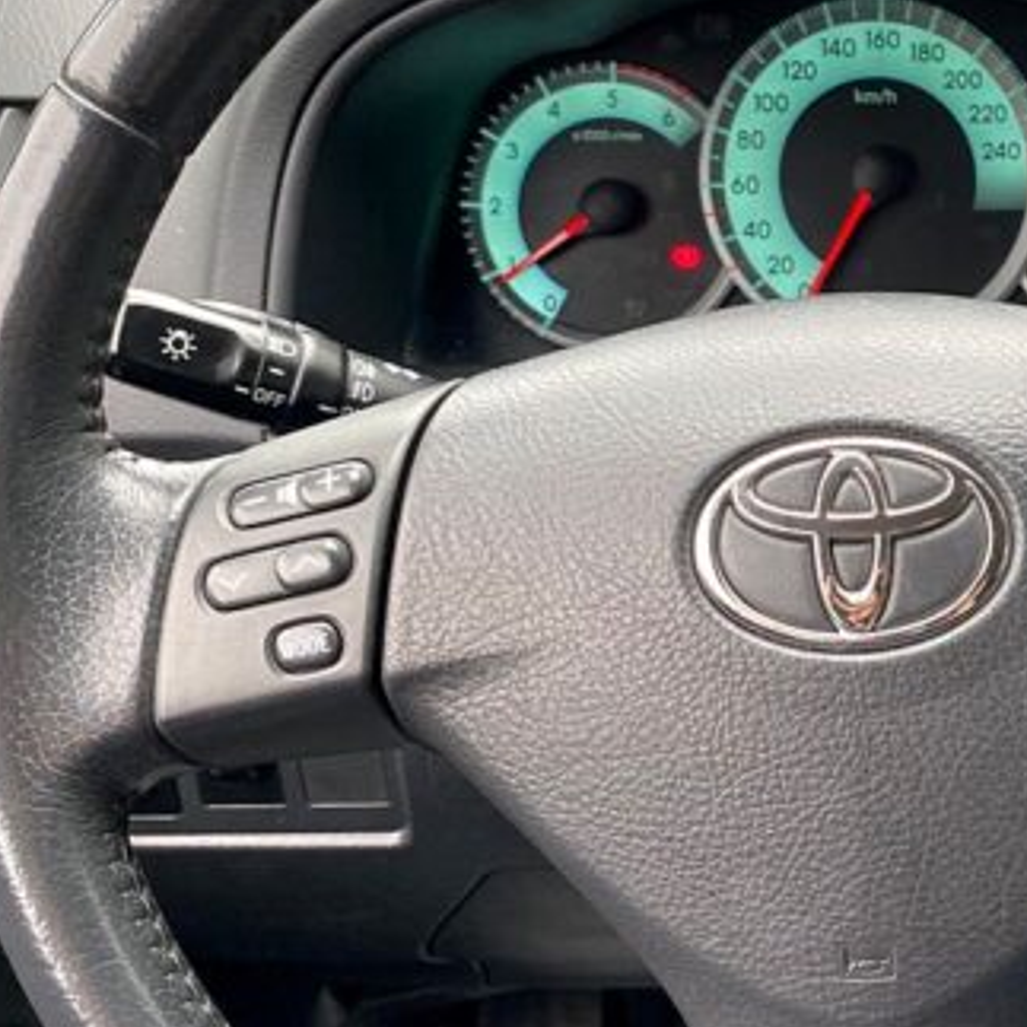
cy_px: 582
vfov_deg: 30.0
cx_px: 973
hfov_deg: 28.6
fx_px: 1913
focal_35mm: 57
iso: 125
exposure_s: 1/107
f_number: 1.8
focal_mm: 4.25
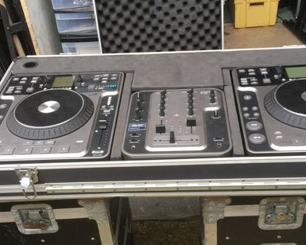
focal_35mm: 47
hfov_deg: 39.5
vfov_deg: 31.9
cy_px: 154
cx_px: 148
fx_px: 426
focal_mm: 4.15
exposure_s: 1/100
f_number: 2.2
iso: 40
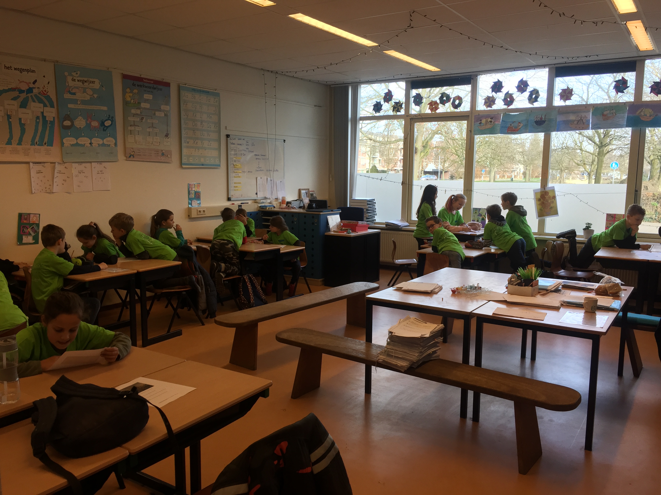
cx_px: 330
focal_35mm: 29
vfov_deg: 48.2
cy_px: 248
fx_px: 554
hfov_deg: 61.7
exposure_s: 1/100
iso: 50
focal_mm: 4.15
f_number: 2.2
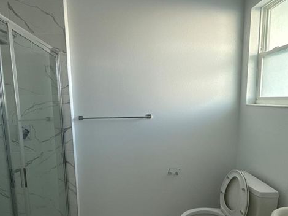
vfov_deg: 63.2
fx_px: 175
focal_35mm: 21
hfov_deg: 78.9
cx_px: 133
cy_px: 120
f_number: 2.2
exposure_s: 1/99
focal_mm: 2.22
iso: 200
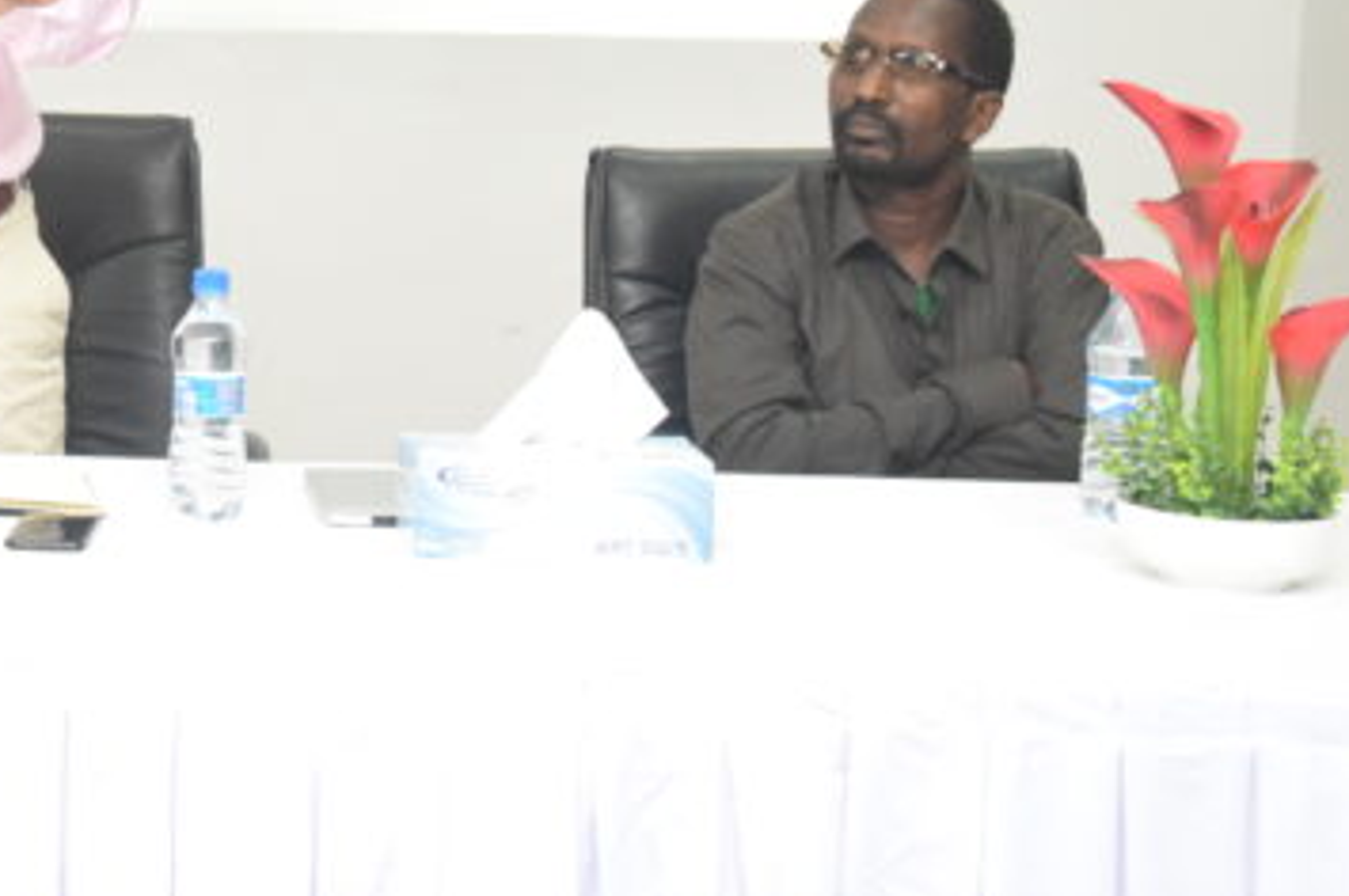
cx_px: -57
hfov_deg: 19.0
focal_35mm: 104
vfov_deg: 13.0
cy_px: 74
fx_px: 3893
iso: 3200
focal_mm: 32
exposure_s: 1/160
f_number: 6.3
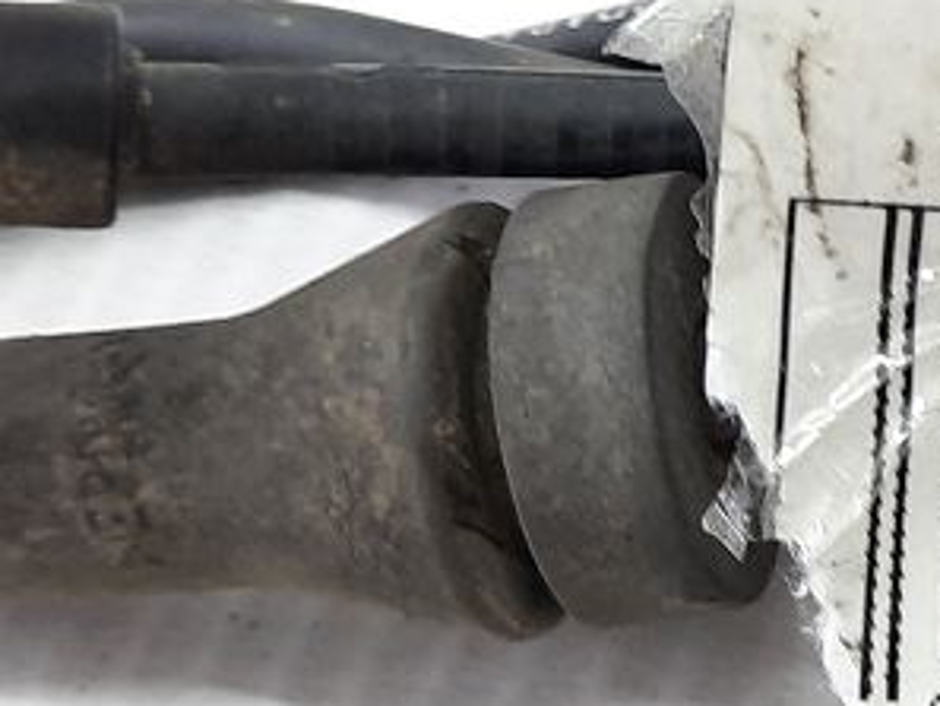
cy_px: 247
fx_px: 2744
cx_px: 1342
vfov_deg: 14.6
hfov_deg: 17.7
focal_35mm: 101
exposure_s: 1/50
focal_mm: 4.6
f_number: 2
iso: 125
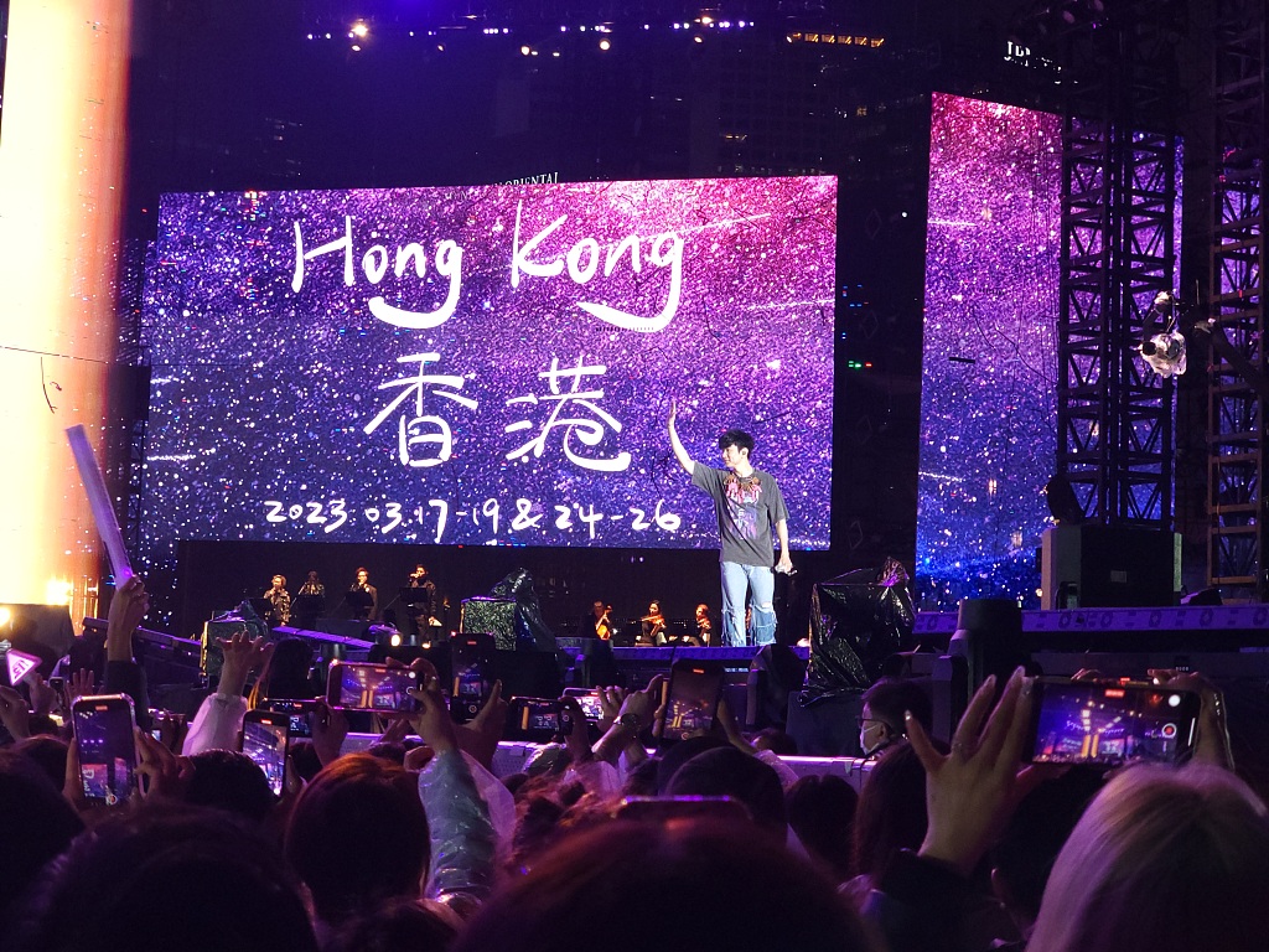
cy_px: 476
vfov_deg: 20.4
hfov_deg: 27.0
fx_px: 2639
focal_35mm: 72
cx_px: 634
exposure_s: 1/125
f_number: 2.4
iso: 500
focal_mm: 9
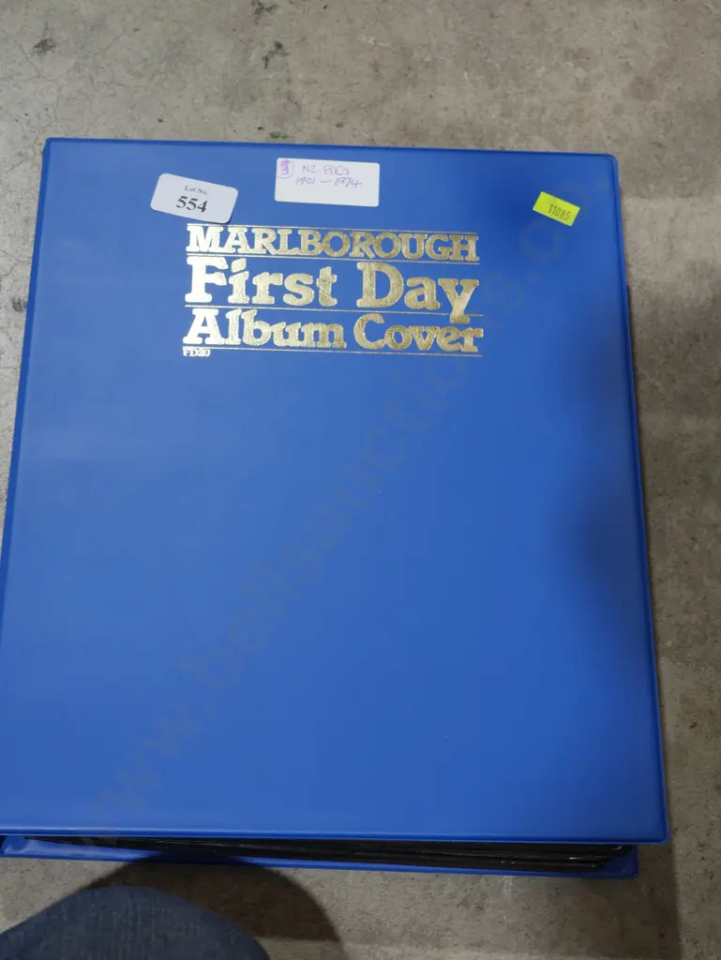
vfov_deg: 36.8
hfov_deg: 28.1
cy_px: 480
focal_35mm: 52
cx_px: 360
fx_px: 1443
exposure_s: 1/60
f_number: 5.3
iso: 400
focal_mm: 26
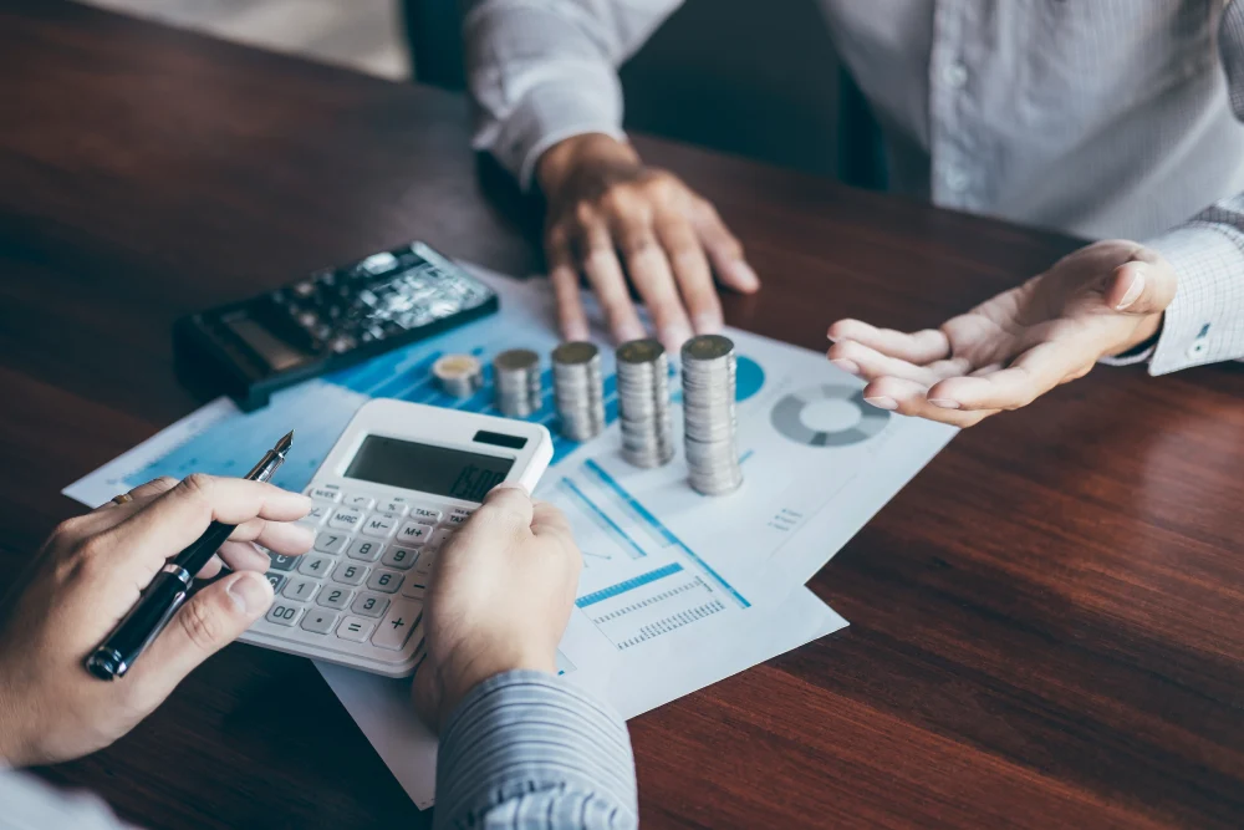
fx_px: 1832
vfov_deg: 25.5
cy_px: 415
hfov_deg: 37.5
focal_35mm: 53
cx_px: 622
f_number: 2
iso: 200
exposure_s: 1/125
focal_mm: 35
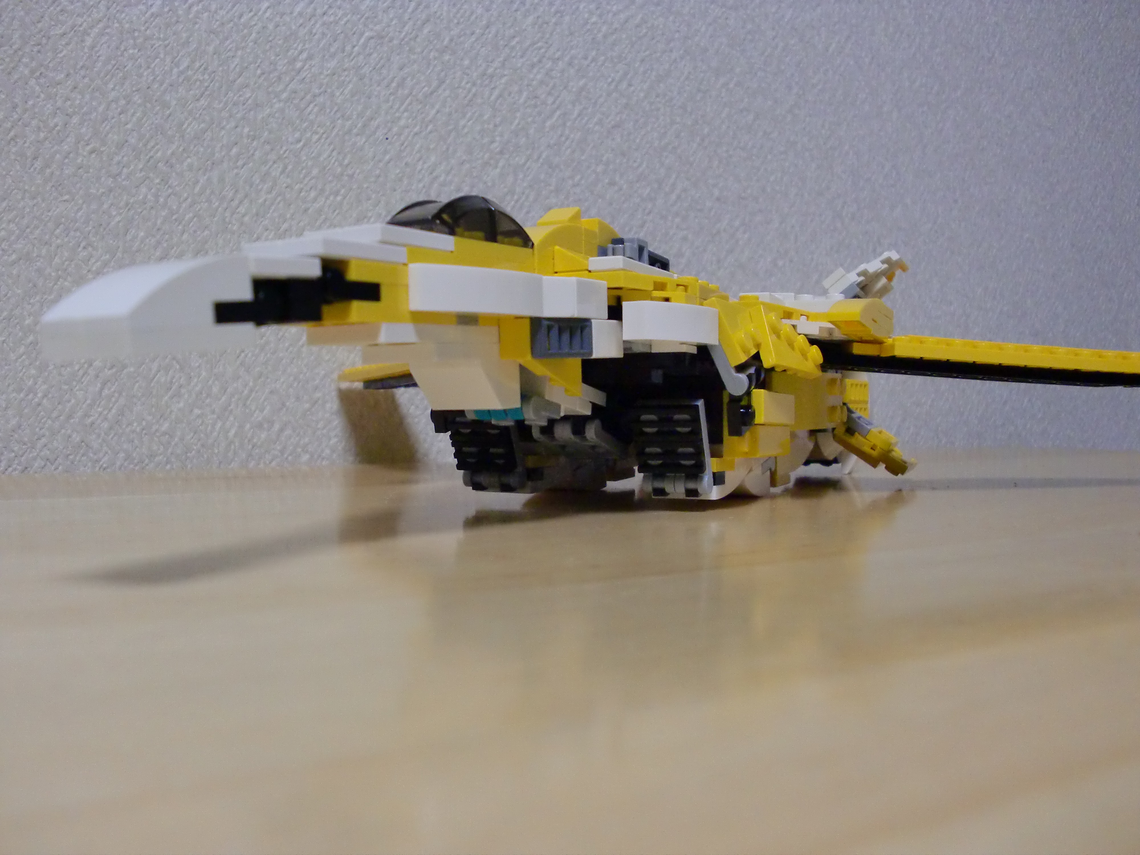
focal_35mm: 36
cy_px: 428
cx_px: 570
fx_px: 1186
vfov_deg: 39.7
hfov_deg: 51.4
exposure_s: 1/60
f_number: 2.8
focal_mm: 6.3
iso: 500
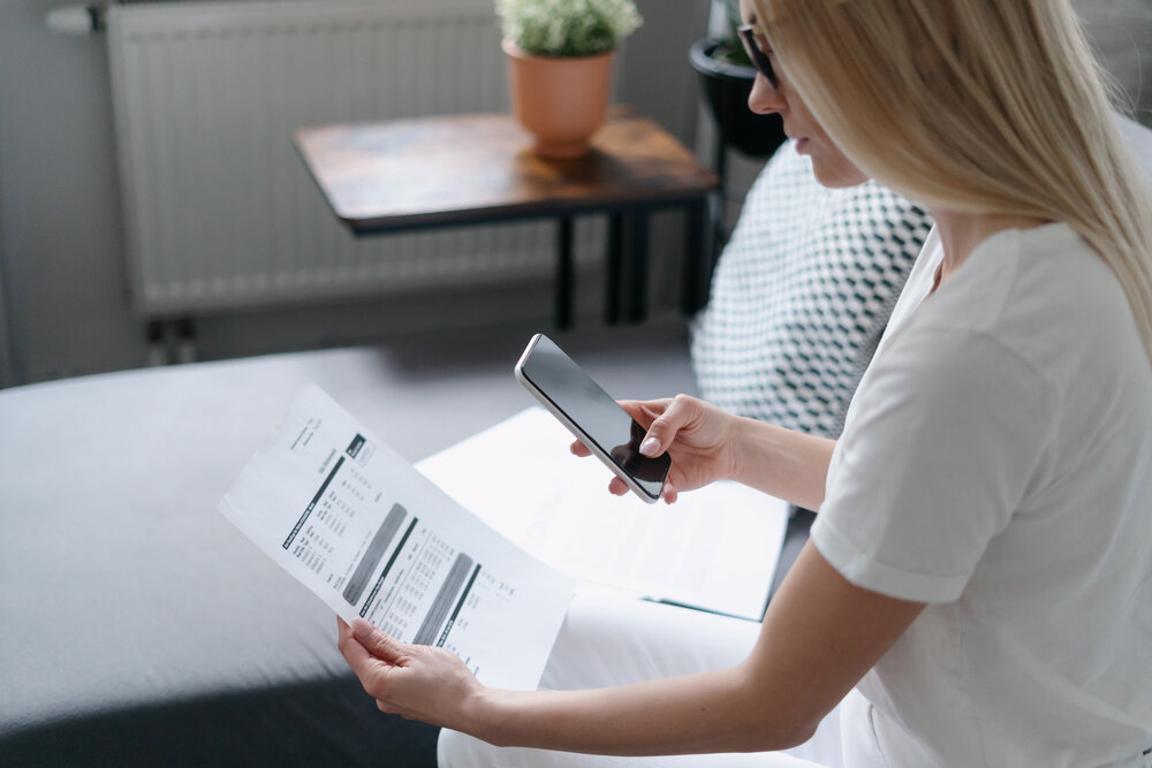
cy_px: 384
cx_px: 576
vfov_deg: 27.0
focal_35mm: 50
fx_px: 1600
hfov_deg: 39.6
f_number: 2
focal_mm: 50
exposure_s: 1/100
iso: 1000
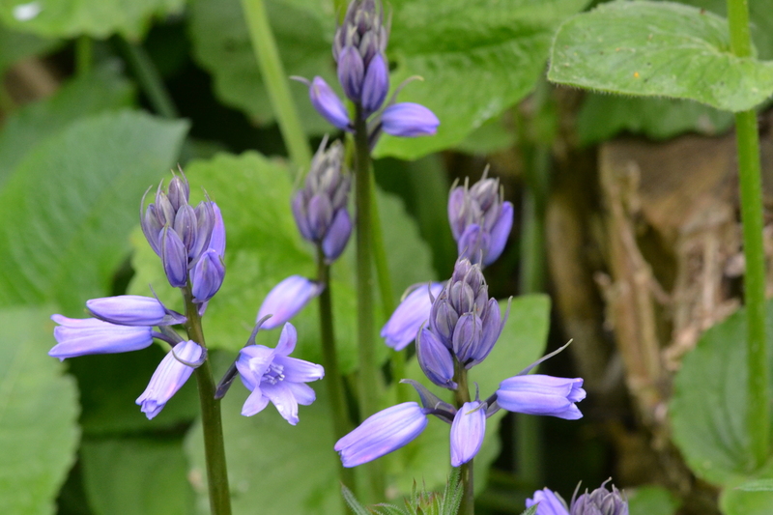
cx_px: 386
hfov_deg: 16.1
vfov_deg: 10.7
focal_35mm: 128
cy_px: 258
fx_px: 2737
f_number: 10
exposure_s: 1/80
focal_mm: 85
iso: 1600
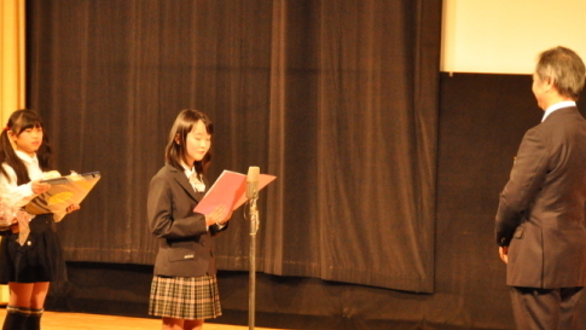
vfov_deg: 4.2
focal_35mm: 291
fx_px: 4522
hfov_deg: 7.4
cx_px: 267
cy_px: 226
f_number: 5.6
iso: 3200
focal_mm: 150
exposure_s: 1/60
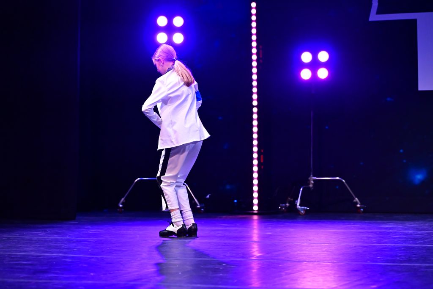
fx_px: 1323
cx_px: 216
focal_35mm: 110
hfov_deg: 18.6
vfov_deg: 12.5
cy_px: 144
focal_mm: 110
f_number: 4
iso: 6400
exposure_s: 1/800
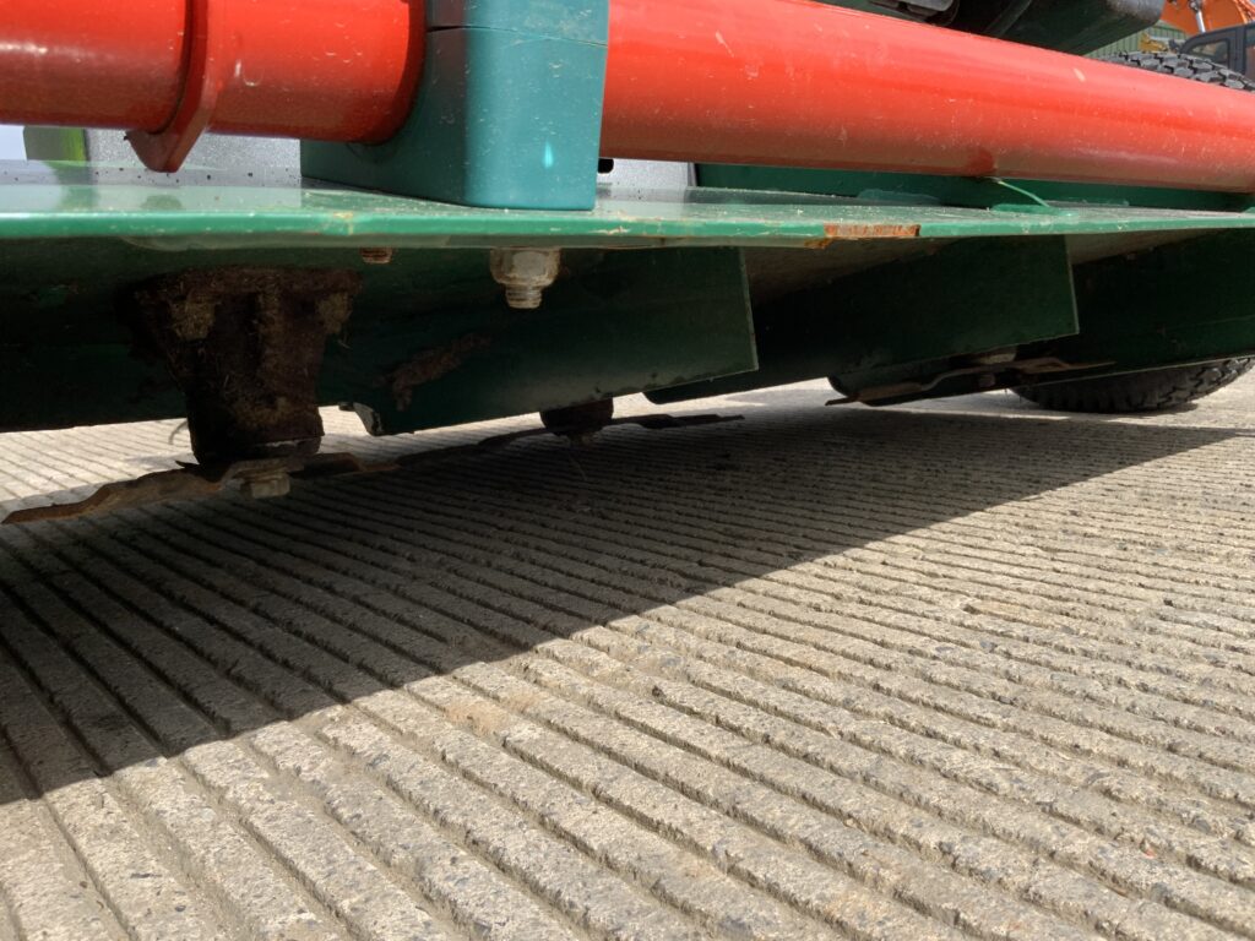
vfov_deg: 48.2
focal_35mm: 29
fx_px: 1051
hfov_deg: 61.7
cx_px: 628
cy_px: 470
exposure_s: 1/1221
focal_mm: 3
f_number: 1.8
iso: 16
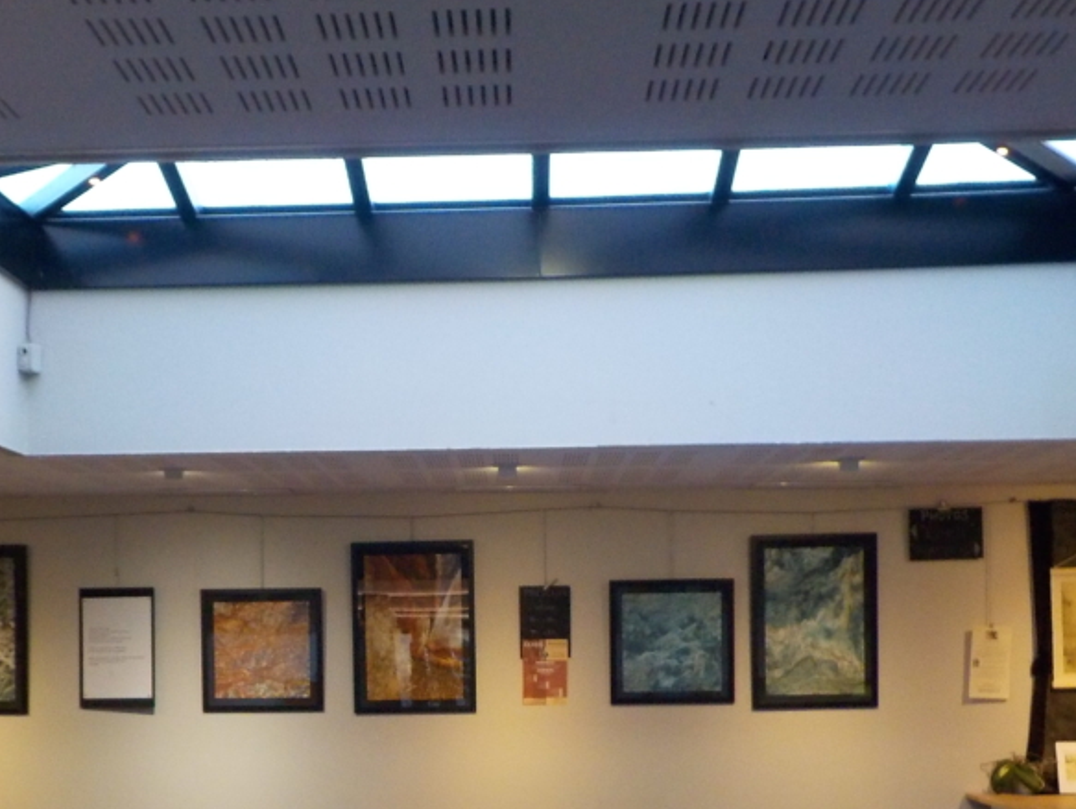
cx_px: 430
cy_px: 660
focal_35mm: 53
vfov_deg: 27.0
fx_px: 1648
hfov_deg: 36.0
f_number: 3.3
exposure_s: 1/30
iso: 280
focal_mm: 4.1
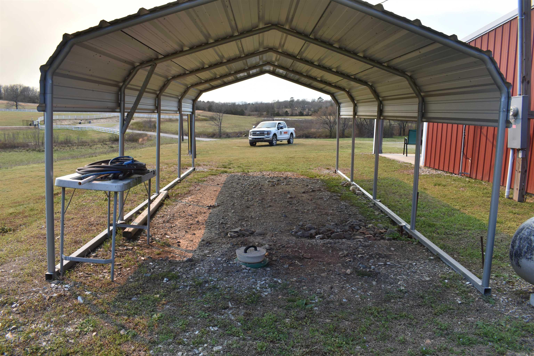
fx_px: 400
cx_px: 267
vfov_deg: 47.9
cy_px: 178
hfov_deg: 67.4
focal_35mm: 27
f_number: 7.1
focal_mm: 18
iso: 200
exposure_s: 1/250
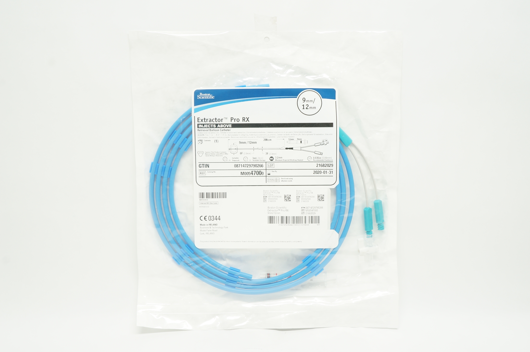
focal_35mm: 40
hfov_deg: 48.0
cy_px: 176
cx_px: 265
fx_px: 596
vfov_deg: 32.9
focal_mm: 27
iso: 400
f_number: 11
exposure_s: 1/15
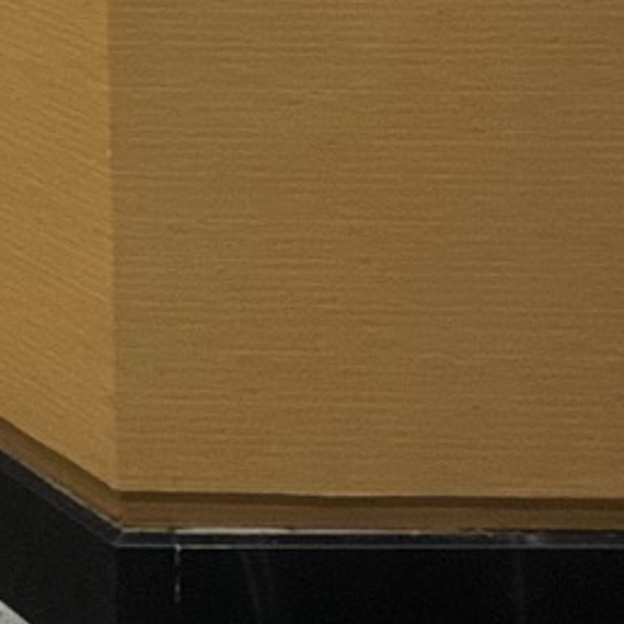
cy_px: -709
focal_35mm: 96
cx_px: -94
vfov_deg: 14.3
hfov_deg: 17.4
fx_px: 1958
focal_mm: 2.22
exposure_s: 1/100
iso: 80
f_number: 2.2
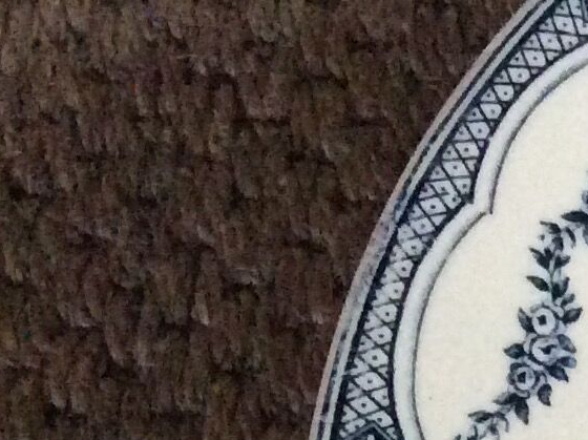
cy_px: 596
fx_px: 2512
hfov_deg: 12.0
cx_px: 1149
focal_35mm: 148
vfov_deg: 9.8
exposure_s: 1/25
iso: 320
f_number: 2.4
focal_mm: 3.3
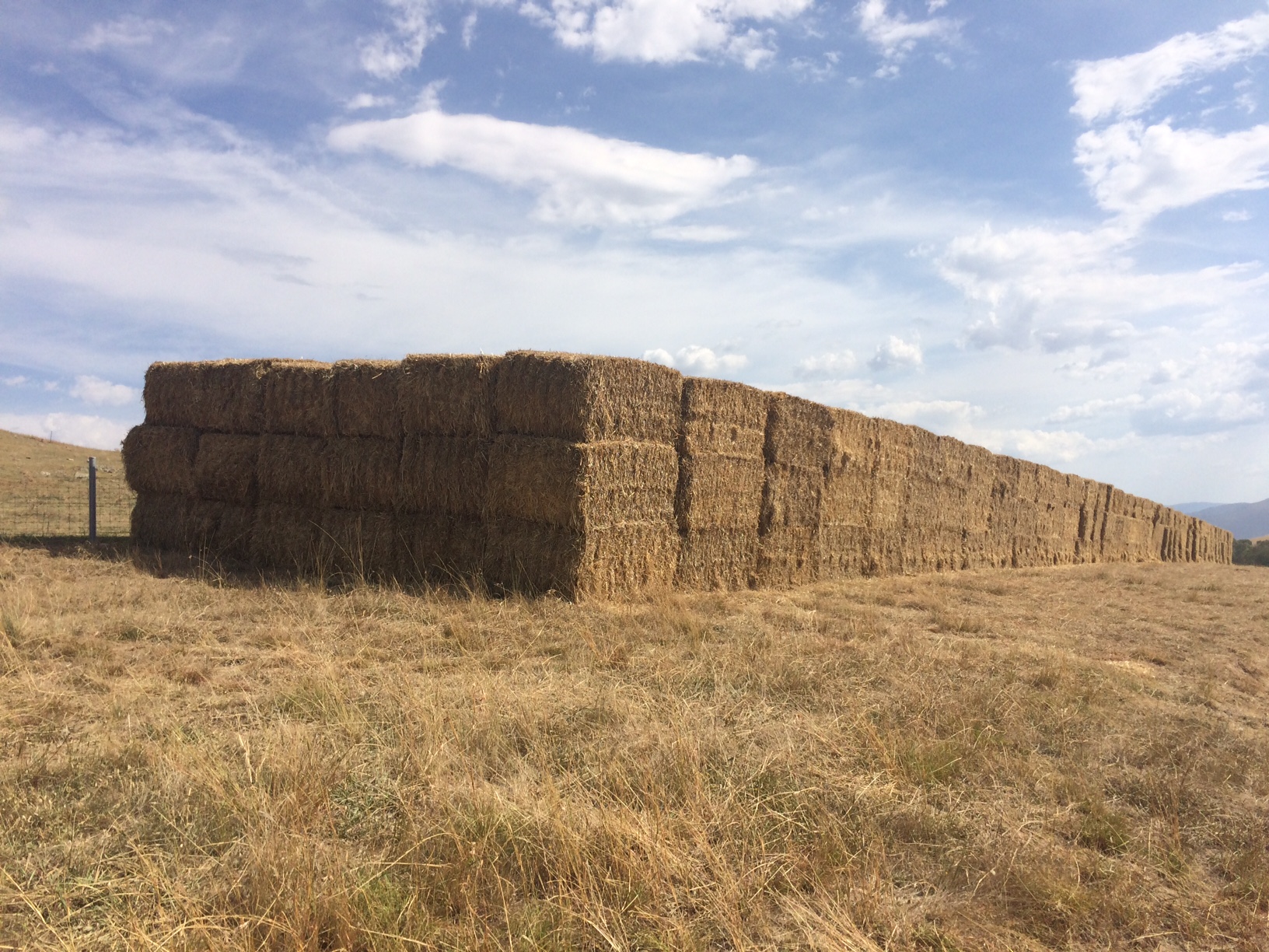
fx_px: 1063
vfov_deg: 48.2
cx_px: 634
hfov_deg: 61.7
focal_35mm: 29
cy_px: 476
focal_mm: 4.15
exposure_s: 1/3425
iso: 32
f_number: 2.2
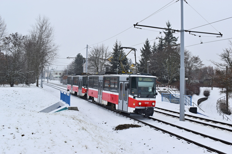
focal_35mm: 36
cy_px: 77
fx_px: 232
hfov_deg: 53.1
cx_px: 116
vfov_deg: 36.9
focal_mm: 24
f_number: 9
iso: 200
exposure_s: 1/320
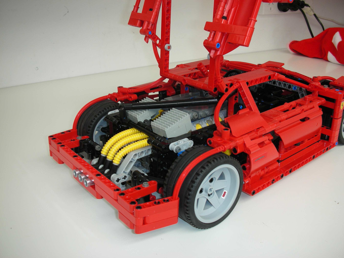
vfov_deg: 40.7
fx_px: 348
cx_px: 172
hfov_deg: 52.6
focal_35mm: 35
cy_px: 129
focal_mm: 5.8
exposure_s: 1/30
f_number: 3
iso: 50
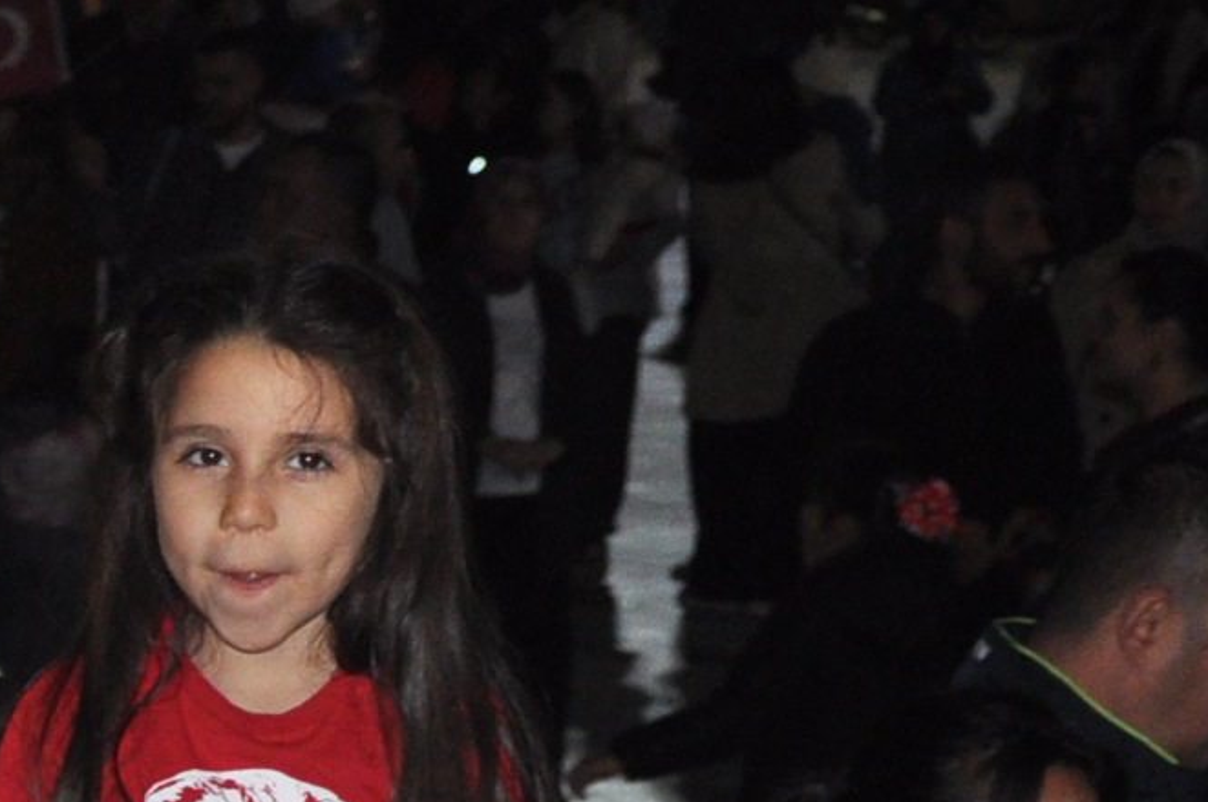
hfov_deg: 9.0
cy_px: 1452
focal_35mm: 219
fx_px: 7340
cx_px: -938
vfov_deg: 6.1
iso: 640
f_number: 4.2
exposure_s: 1/60
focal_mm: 30
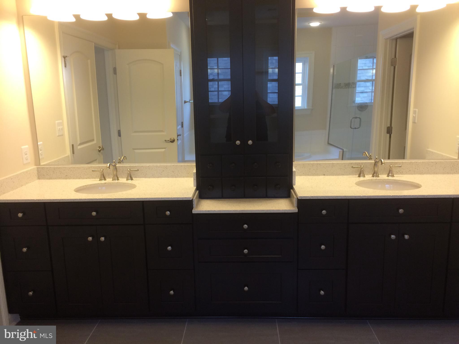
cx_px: 230
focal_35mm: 29
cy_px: 172
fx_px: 385
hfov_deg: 61.7
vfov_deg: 48.2
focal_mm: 4.15
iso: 50
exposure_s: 1/30
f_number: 2.2
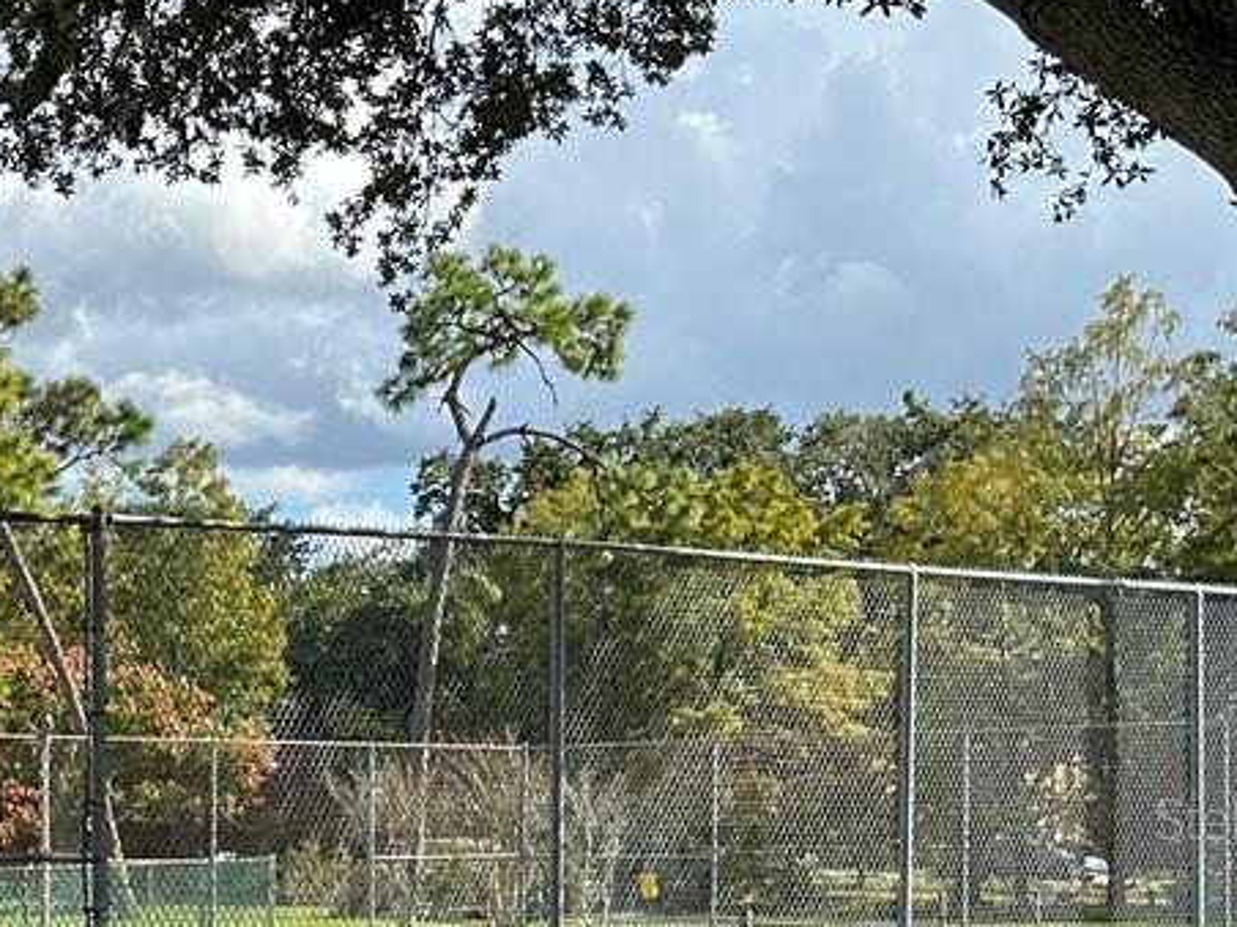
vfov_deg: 17.1
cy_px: 818
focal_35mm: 85
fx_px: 3037
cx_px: -777
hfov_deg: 19.2
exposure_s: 1/4184
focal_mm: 6.86
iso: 80
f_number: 1.78
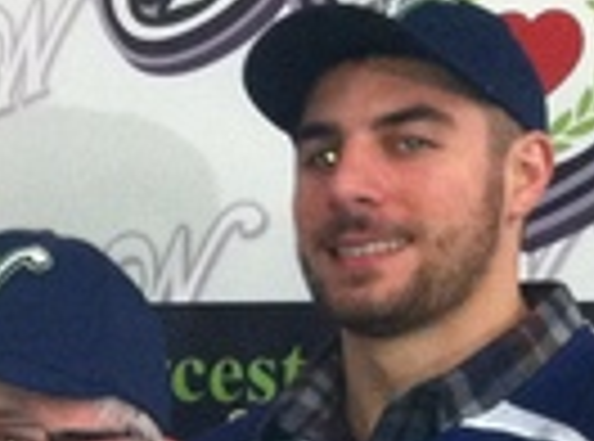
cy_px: 756
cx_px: -598
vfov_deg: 8.4
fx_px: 2907
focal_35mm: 170
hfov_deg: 10.7
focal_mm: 3.85
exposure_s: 1/15
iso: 320
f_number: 2.8
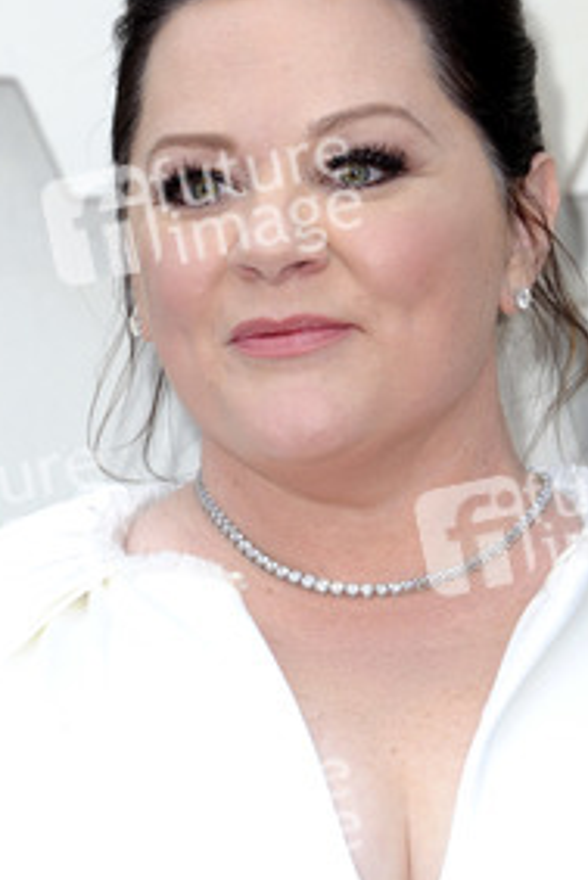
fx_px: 8637
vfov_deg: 5.8
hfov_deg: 3.9
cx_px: 294
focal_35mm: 353
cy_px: 367
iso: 800
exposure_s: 1/250
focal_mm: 250
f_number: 8
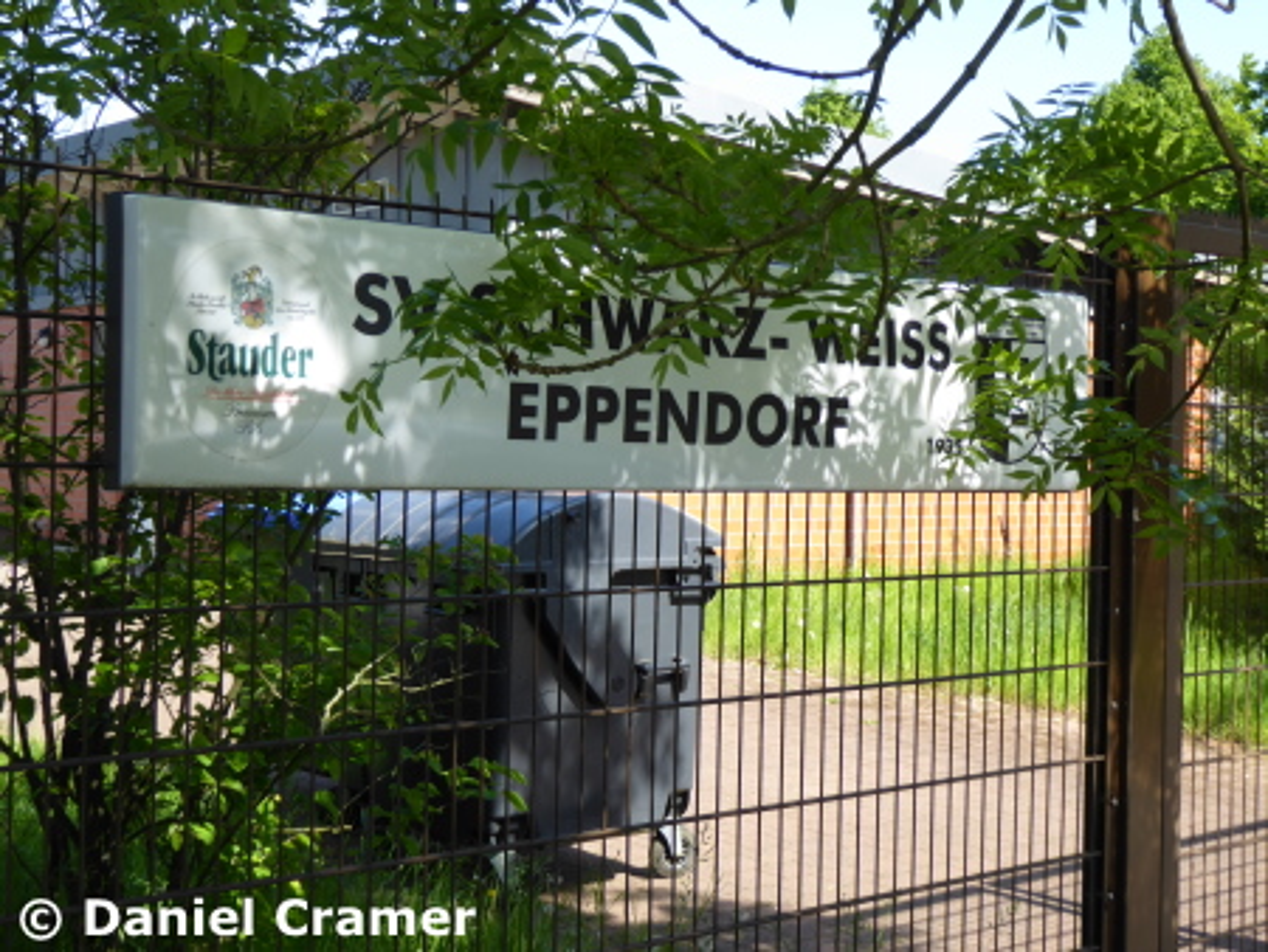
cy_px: 476
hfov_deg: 38.2
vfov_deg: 29.1
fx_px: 1833
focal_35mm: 50
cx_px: 634
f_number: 4.1
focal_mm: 9
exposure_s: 1/160
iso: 80
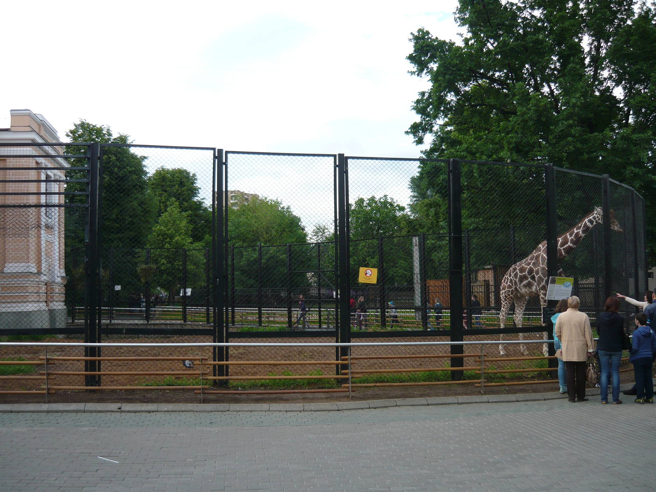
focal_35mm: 33
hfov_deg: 55.4
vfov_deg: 42.9
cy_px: 246
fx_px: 625
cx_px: 328
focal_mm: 5.5
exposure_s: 1/400
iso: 100
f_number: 2.8
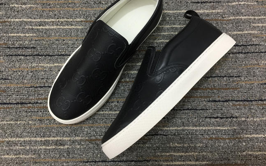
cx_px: 133
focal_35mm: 31
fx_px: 225
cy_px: 69
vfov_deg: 40.5
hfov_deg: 61.2
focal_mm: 4.15
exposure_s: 1/17
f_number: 2.2
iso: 50
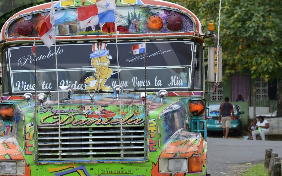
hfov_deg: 16.3
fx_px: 976
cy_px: 116
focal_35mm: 127
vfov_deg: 10.3
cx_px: 61
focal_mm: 70
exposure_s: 1/200
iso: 400
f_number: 6.3
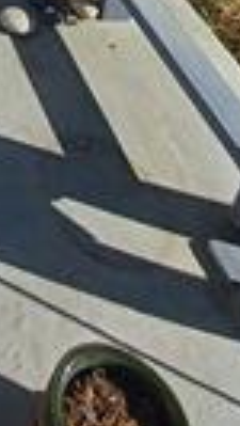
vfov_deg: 24.1
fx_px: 576
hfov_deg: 17.8
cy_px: -298
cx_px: -218
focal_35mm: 51
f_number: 2.2
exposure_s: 1/1890
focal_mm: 1.42
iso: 40
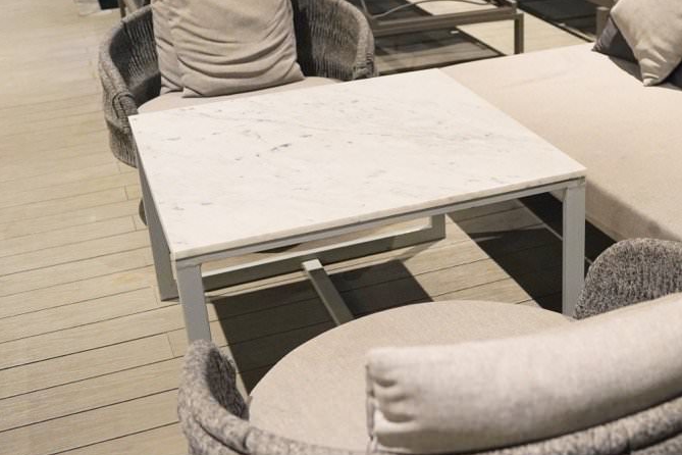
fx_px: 988
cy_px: 175
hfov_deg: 37.1
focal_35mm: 52
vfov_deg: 25.8
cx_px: 512
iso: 4000
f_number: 2.8
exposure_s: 1/160
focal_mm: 29.1
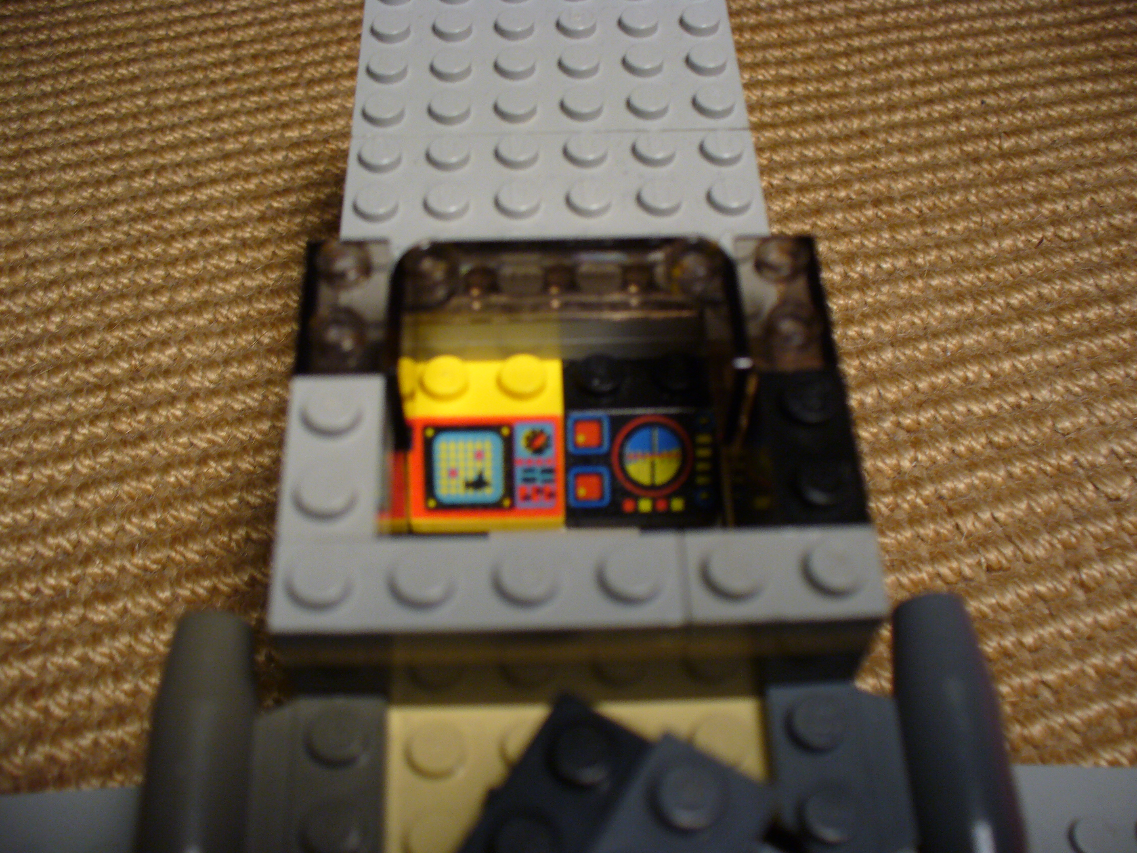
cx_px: 568
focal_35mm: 37
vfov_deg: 38.7
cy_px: 426
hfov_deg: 50.1
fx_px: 1215
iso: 100
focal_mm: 6.1
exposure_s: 1/50
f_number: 2.8
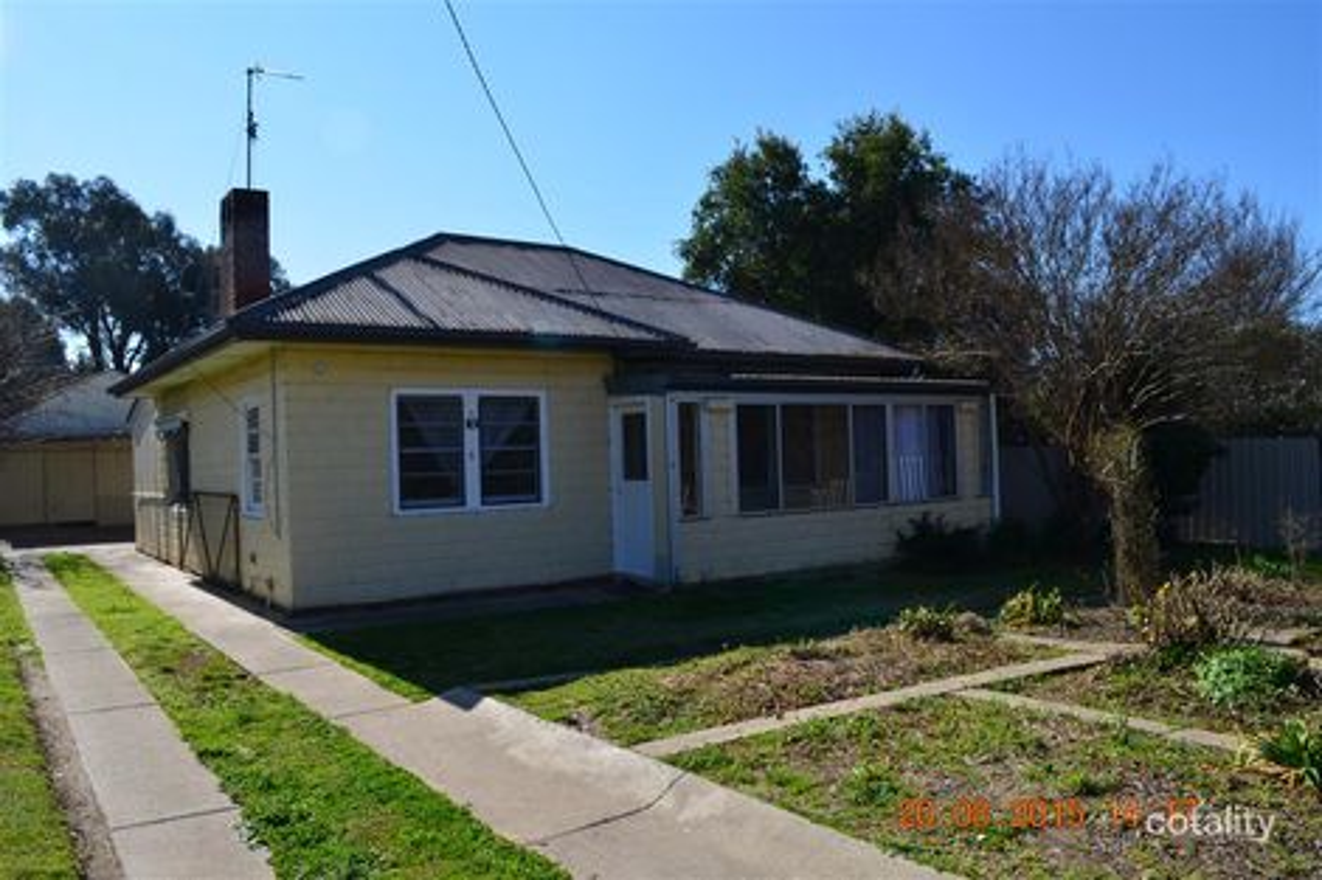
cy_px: 440
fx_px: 991
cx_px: 661
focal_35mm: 27
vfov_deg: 47.9
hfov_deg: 67.4
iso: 125
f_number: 11
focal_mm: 18
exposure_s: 1/125
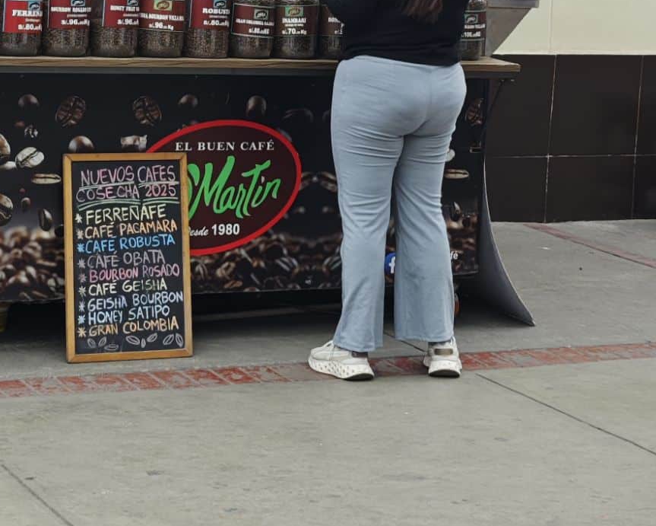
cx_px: 108
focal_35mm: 104
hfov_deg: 18.2
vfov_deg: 14.6
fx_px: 2020
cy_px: 1
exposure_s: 1/2000
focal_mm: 8.72
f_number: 2
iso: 200
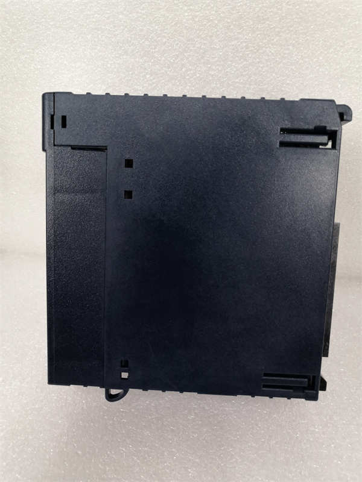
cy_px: 241
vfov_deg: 65.3
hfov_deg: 51.4
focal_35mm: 27
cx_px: 181
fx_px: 376
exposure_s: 1/33.3
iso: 250
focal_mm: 3.95
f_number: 1.8
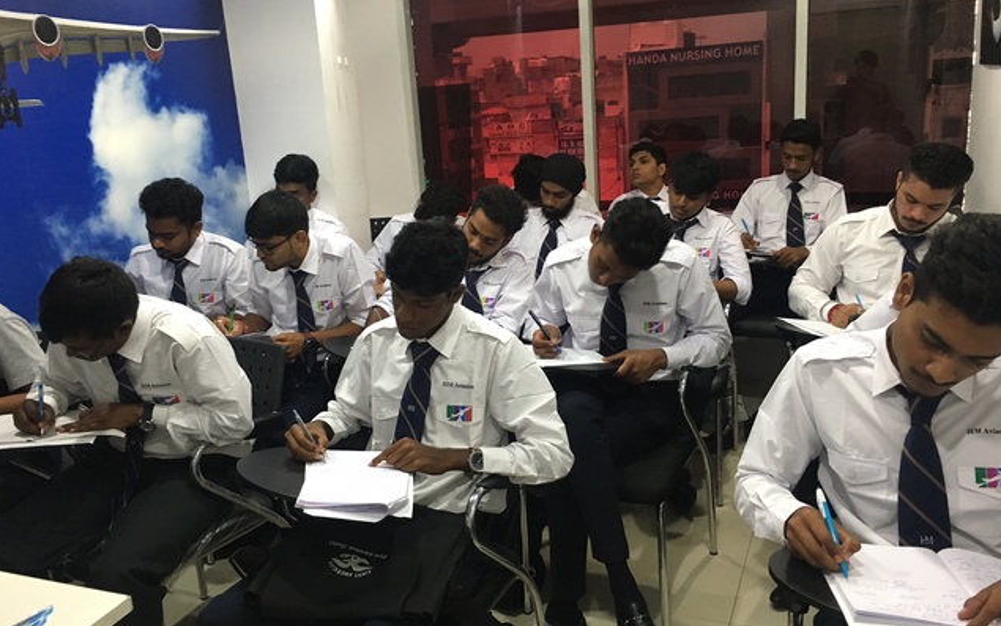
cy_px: 314
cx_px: 498
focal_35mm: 31
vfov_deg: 40.6
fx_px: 846
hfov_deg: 61.2
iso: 200
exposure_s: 1/20
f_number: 2.2
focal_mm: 4.15
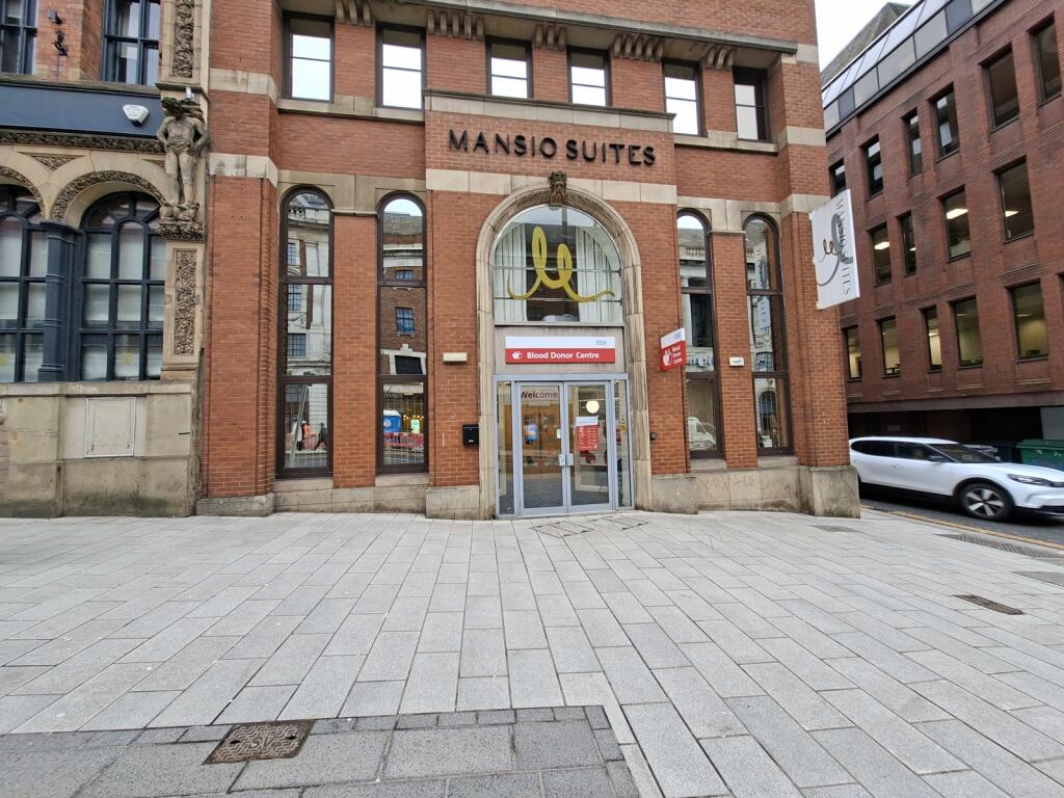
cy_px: 399
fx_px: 400
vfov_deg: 89.9
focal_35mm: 13
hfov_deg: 106.2
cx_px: 532
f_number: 2.2
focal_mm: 1.74
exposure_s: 1/60
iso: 40
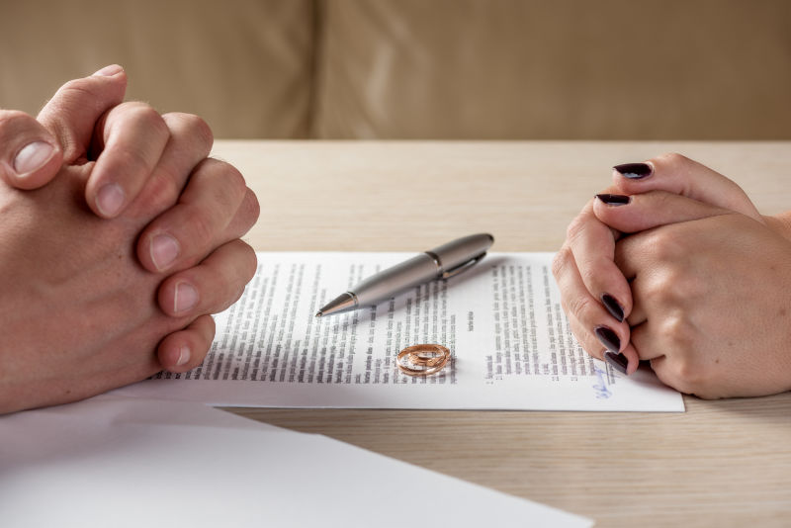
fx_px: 2308
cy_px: 264
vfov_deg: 13.1
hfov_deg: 19.4
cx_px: 396
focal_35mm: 105
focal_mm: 105
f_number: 8
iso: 100
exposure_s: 1/60
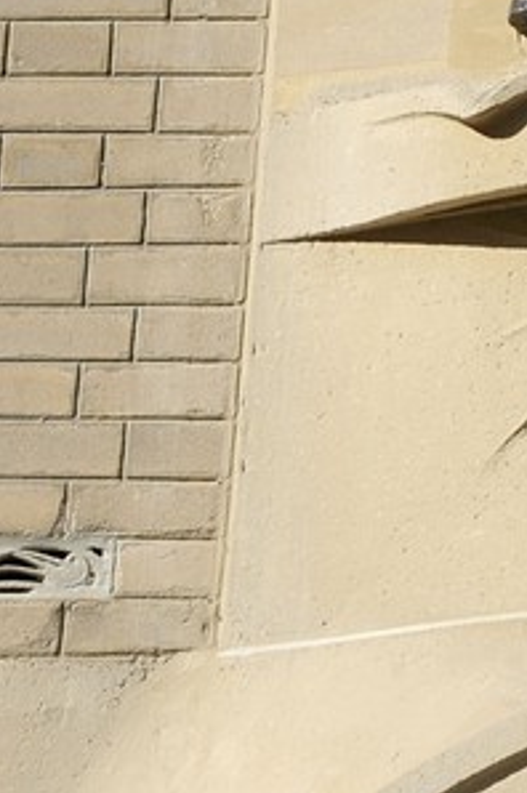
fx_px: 6844
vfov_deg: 6.5
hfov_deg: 4.3
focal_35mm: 311
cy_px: -673
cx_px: 1411
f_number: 13
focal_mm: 58
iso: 200
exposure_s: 1/160
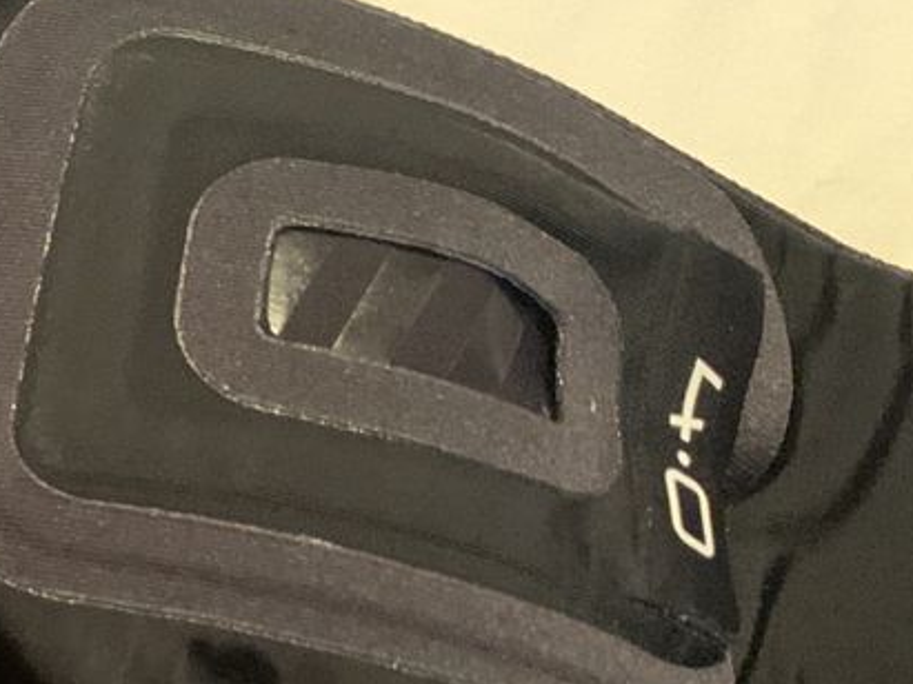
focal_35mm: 81
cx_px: -422
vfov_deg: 17.8
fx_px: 2136
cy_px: 688
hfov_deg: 20.8
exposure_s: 1/17
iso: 640
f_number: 1.8
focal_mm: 4.25
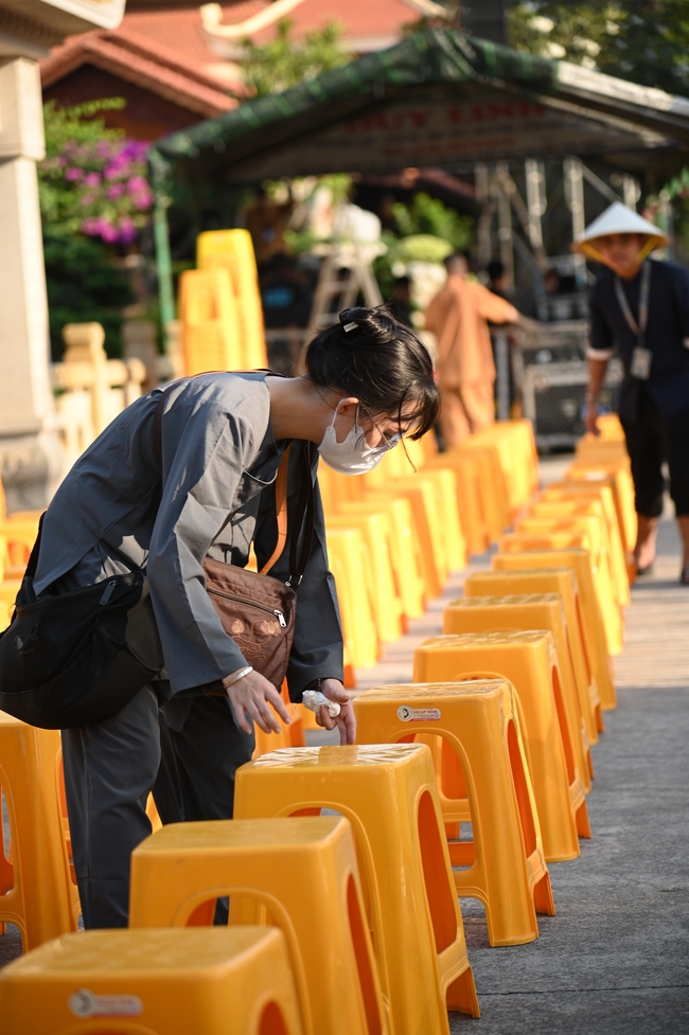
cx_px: 344
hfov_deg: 11.4
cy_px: 518
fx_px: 3450
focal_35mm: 120
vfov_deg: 17.1
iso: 200
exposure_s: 1/400
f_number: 4
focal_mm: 120
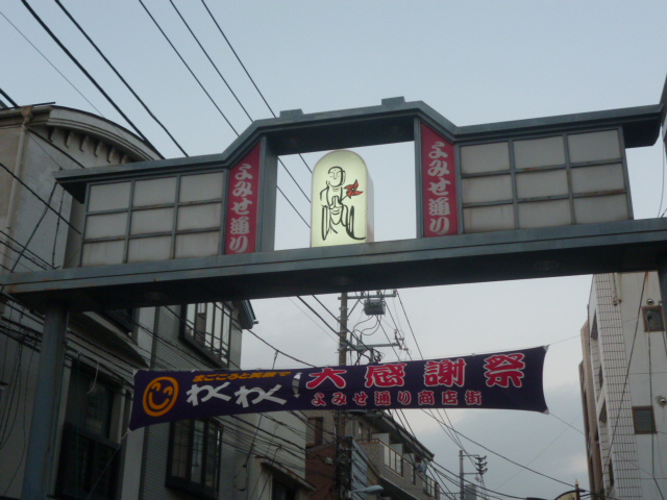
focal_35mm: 48
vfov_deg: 30.3
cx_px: 334
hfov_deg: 39.7
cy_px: 250
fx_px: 925
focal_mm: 8.6
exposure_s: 1/60
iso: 200
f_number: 4
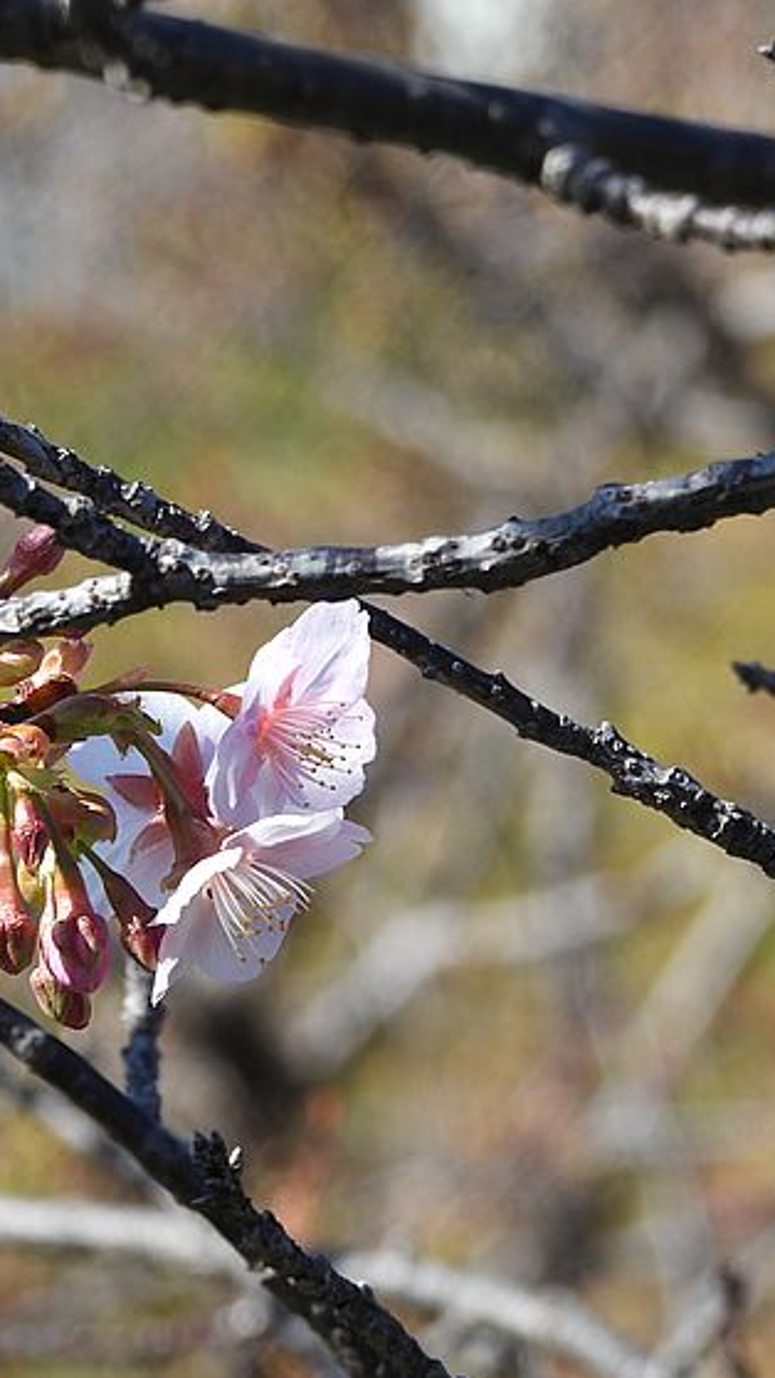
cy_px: 652
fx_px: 13696
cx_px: 331
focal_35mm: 375
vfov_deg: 5.8
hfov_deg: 3.2
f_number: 4.5
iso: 100
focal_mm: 42.8
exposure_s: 1/400
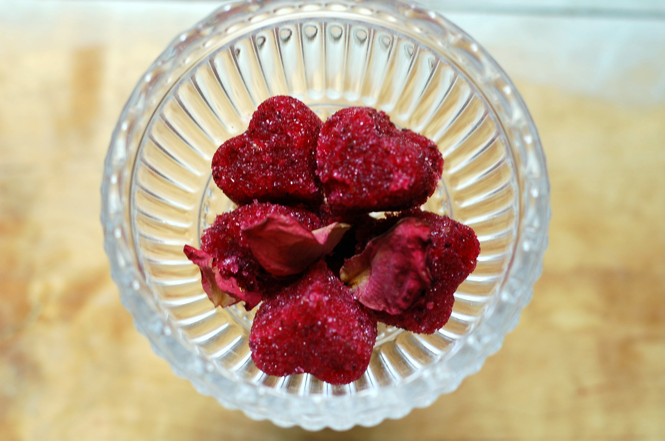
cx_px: 332
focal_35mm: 75
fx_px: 1383
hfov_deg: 27.0
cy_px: 220
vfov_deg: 18.1
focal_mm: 50
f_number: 3.5
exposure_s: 1/40
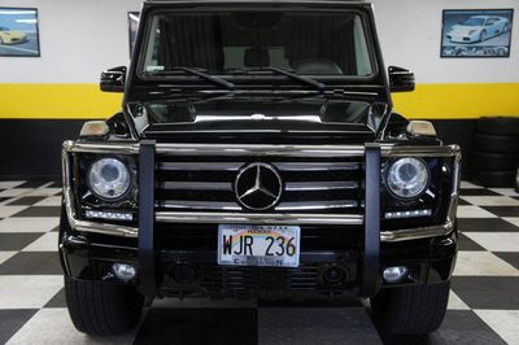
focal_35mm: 38
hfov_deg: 51.3
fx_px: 540
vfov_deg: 35.4
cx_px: 260
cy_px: 172
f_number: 4
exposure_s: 1/40
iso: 400
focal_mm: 25
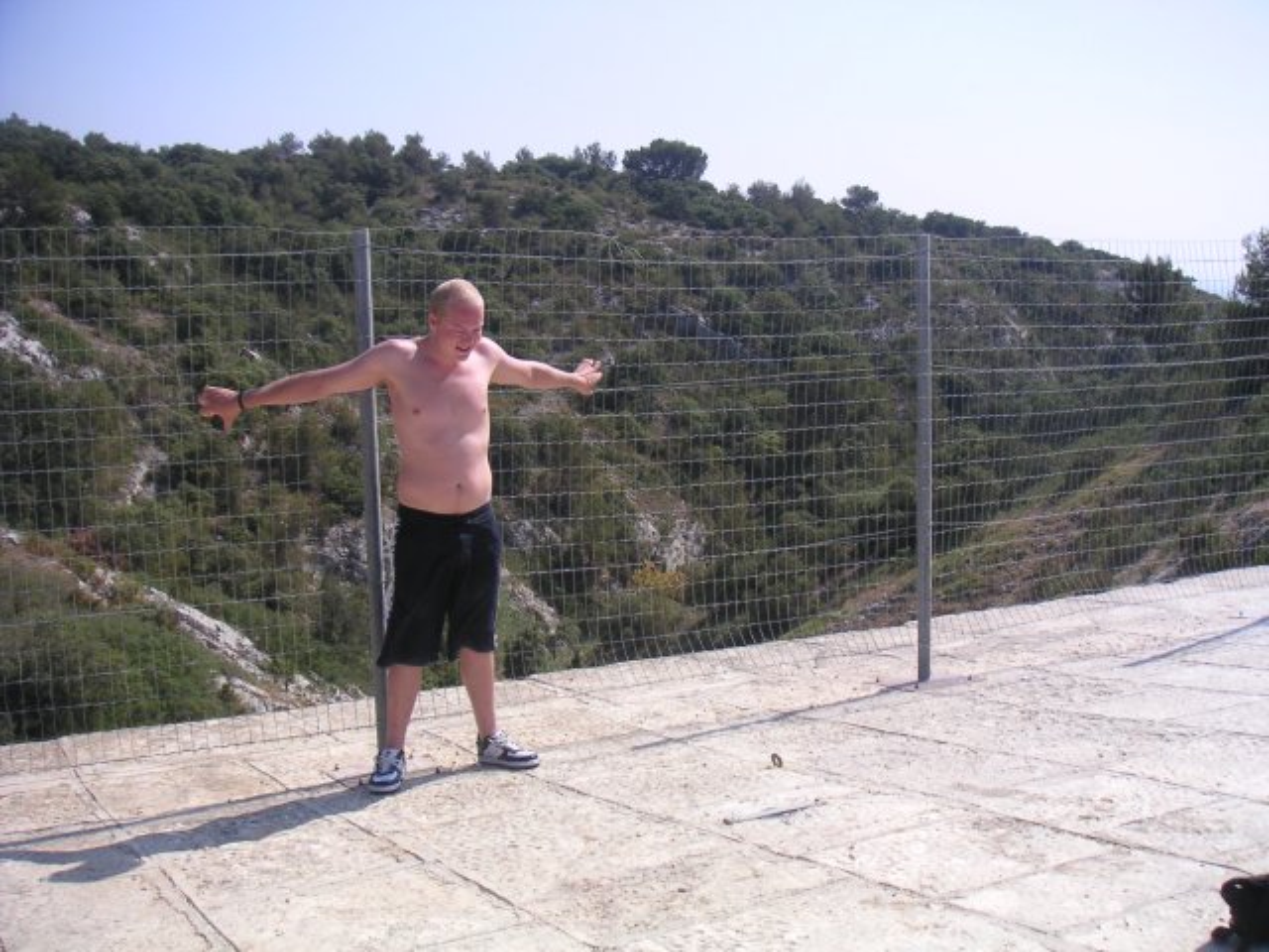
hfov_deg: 49.0
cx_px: 634
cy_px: 476
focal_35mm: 38
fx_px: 1393
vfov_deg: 37.7
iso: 50
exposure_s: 1/750
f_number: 2.8
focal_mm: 6
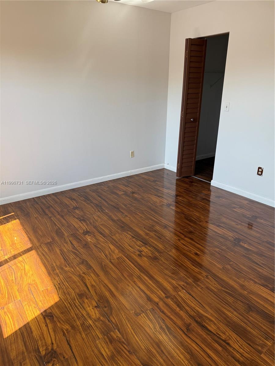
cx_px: 138
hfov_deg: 56.8
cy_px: 183
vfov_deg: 71.6
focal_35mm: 24
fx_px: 254
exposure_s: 1/333
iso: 100
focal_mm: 6.76
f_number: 1.78
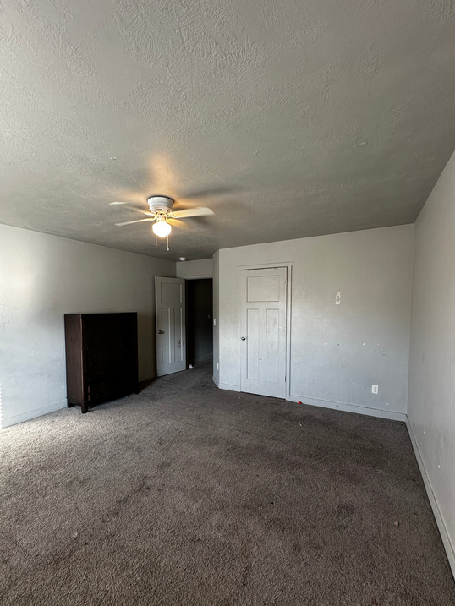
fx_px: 263
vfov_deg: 98.0
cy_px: 321
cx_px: 217
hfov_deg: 81.7
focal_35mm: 15
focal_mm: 2.22
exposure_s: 1/60
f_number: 2.2
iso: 160
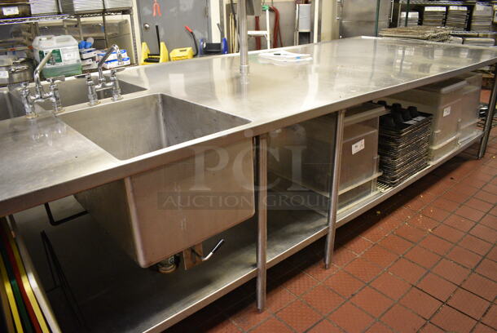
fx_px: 373
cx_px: 248
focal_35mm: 27
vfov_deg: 48.0
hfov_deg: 67.3
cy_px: 166
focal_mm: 18
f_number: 3.5
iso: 2800
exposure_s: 1/125
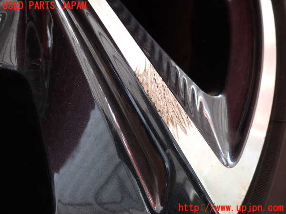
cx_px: 143
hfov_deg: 69.4
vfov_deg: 54.9
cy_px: 107
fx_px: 207
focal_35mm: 25
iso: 160
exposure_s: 1/60
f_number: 2
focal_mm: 4.5
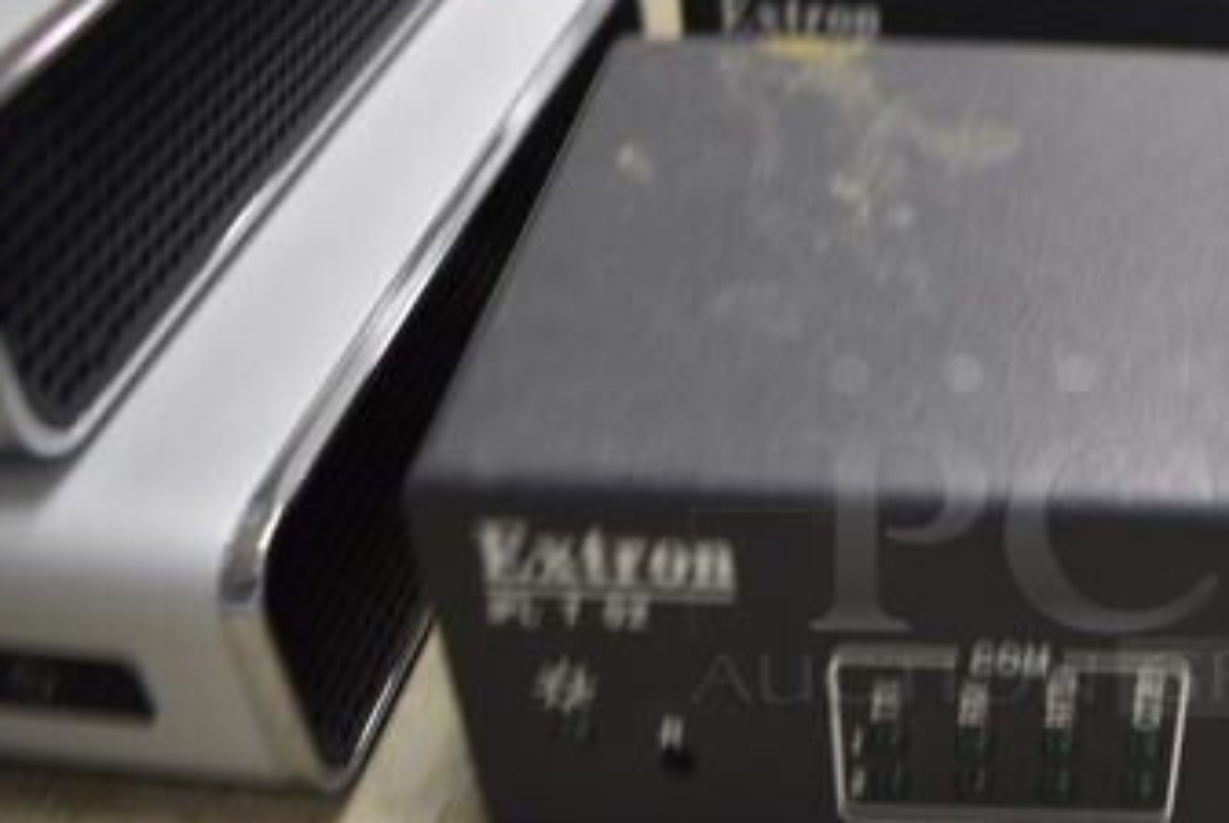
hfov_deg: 37.9
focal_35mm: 49
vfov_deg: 27.5
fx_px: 1675
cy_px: 523
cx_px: 1075
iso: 1250
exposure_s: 1/60
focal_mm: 18
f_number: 4
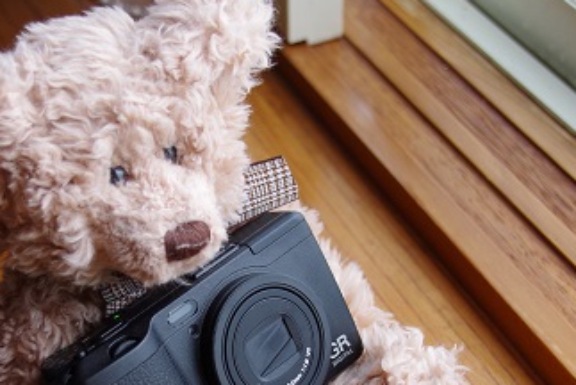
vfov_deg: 15.0
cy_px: 283
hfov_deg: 22.3
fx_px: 1457
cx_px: 221
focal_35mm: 91
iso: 200
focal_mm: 31
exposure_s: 1/60
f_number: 4
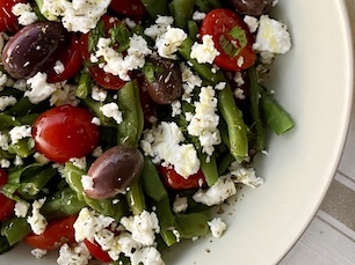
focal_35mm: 51
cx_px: 151
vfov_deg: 28.2
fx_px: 523
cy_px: 73
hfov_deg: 37.4
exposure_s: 1/25
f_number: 1.8
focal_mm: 4.25
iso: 500
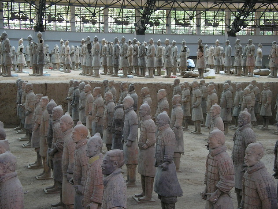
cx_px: 141
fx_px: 586
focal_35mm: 73
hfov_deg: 26.7
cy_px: 105
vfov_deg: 20.2
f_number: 3.5
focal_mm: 14.9
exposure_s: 1/66
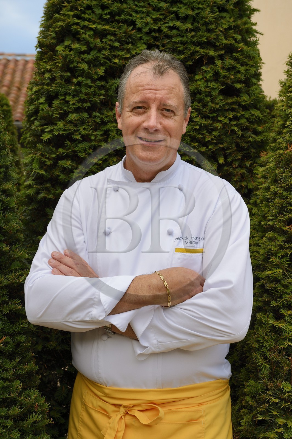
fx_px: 755
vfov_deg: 32.4
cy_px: 220
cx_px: 146
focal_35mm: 62
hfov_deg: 21.9
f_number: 8
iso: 400
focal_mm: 62
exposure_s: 1/250
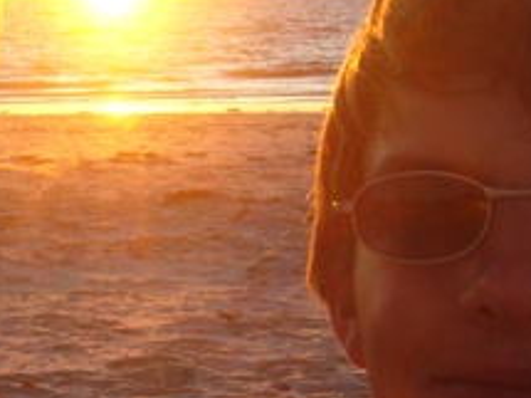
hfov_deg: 21.3
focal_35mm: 92
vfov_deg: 16.0
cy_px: 203
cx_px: 217
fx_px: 1410
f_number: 3.2
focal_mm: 7.5
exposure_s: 1/100
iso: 80
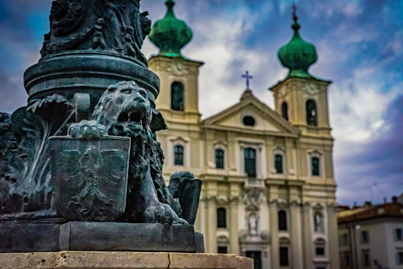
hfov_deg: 39.6
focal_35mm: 50
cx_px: 202
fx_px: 560
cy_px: 134
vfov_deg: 27.0
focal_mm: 50
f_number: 8
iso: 6400
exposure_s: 1/500
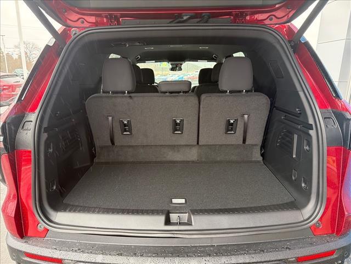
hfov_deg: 71.6
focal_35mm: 24
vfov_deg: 56.8
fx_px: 243
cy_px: 132
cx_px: 176
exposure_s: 1/113
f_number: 1.78
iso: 200
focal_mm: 6.76
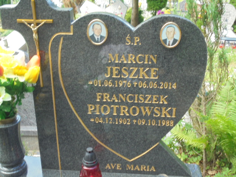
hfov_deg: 43.9
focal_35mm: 43
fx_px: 293
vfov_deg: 33.6
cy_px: 88
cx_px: 118
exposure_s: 1/60
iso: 100
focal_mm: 7.8
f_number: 4.5
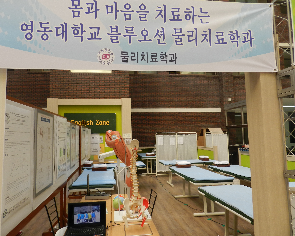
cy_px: 118
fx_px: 210
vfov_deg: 58.8
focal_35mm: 24
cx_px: 139
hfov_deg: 70.2
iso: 160
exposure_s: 1/100
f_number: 3.4
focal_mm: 4
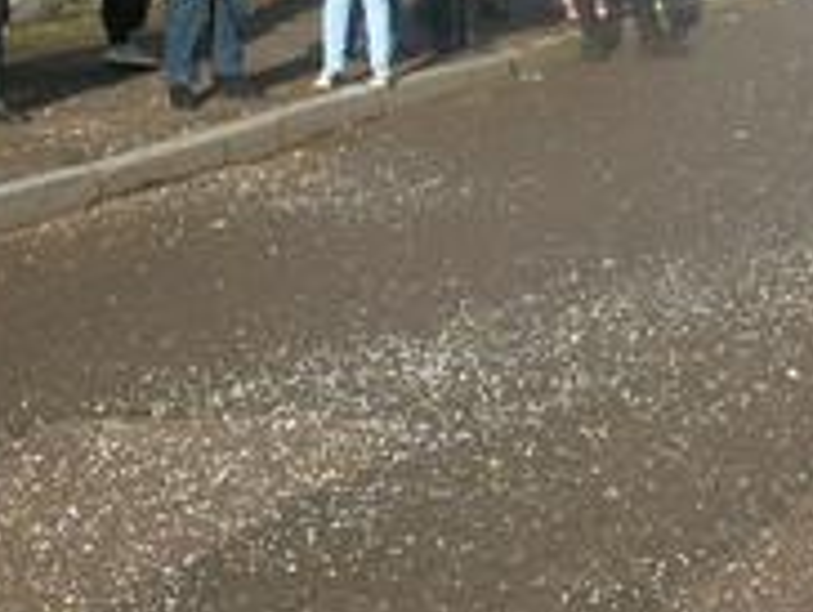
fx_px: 2893
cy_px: -63
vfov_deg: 11.9
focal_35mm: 123
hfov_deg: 15.7
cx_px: 795
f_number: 5.6
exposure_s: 1/203
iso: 50
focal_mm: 5.8
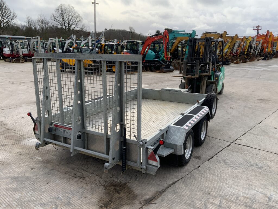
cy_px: 104
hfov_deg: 61.7
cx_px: 139
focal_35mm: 29
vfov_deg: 48.2
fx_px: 233
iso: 16
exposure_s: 1/709
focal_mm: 3
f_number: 1.8
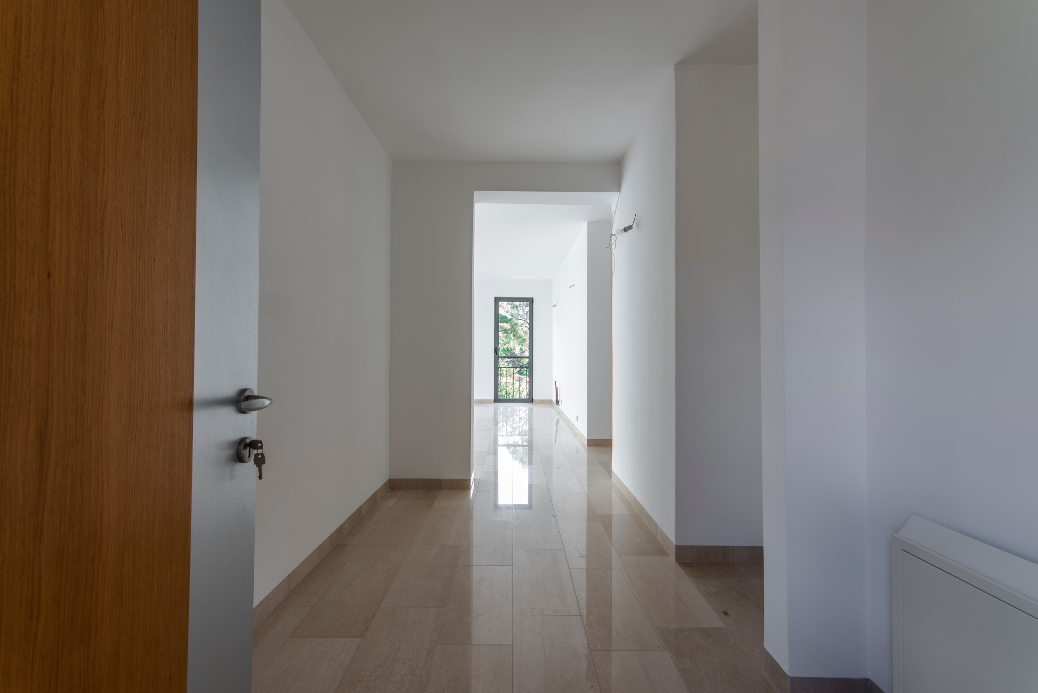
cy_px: 346
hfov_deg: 104.2
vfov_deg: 81.2
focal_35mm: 14
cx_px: 519
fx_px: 404
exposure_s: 1/2.5
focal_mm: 14
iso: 50
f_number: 5.6
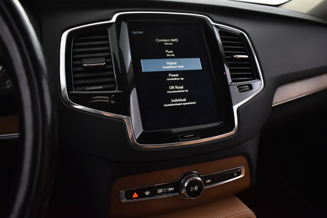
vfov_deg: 47.9
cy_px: 109
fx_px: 245
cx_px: 164
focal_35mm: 27
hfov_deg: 67.4
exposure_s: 1/15
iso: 1250
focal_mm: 18
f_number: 5
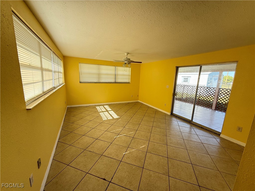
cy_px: 96
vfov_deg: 85.7
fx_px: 103
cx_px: 128
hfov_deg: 102.1
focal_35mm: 14
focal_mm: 2.22
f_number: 2.2
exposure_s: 1/169
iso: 64
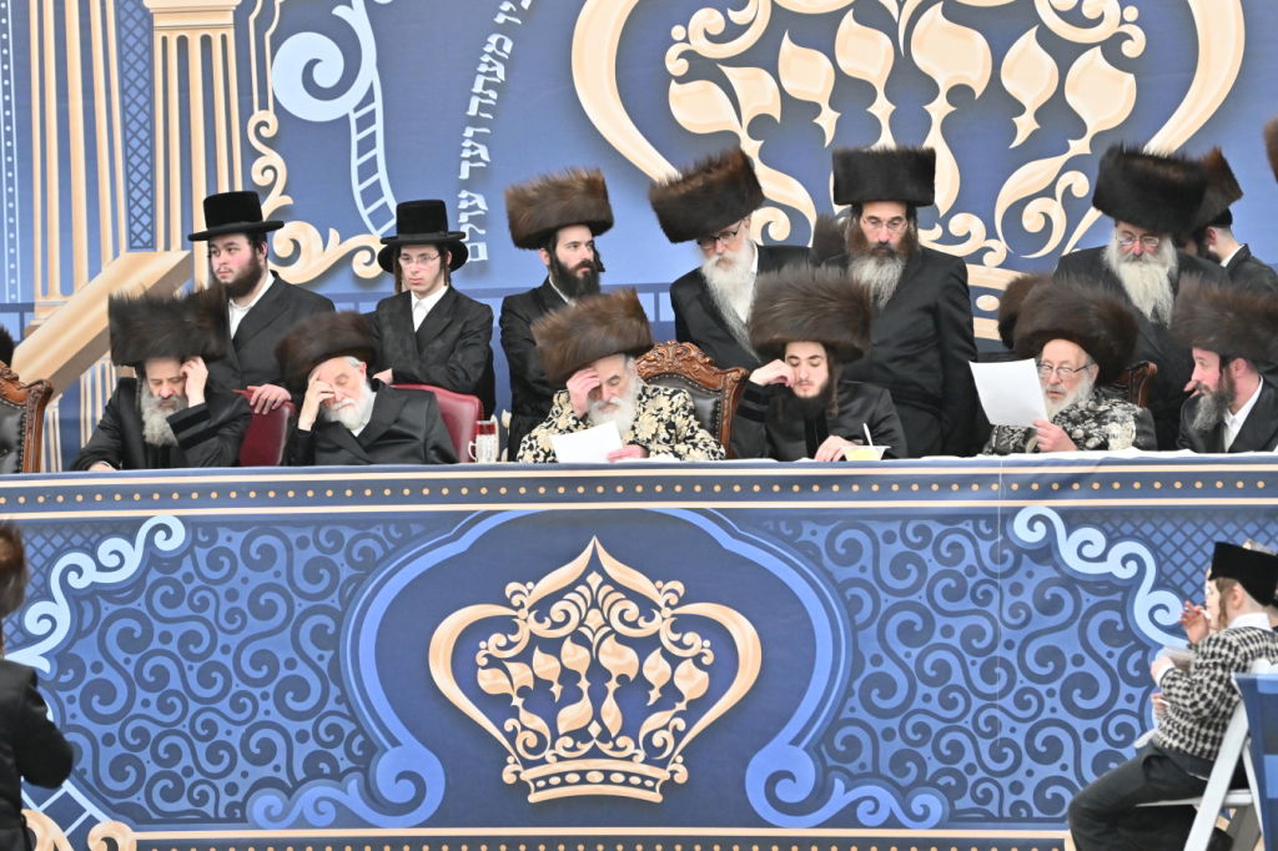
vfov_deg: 5.4
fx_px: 9049
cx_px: 639
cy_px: 426
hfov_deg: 8.1
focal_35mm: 255
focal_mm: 170
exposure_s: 1/400
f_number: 2.8
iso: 2000
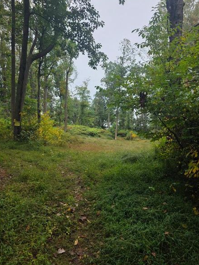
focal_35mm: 26
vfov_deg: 67.3
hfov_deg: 53.0
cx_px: 99
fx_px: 199
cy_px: 137
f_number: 1.7
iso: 80
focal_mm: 6.3
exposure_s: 1/1957
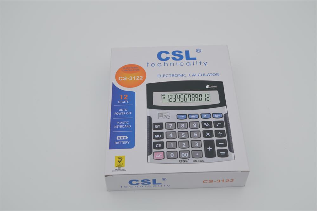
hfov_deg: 41.1
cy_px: 106
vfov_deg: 28.1
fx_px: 423
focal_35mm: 48
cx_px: 158
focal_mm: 32
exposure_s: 1/80
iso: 100
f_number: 5.6
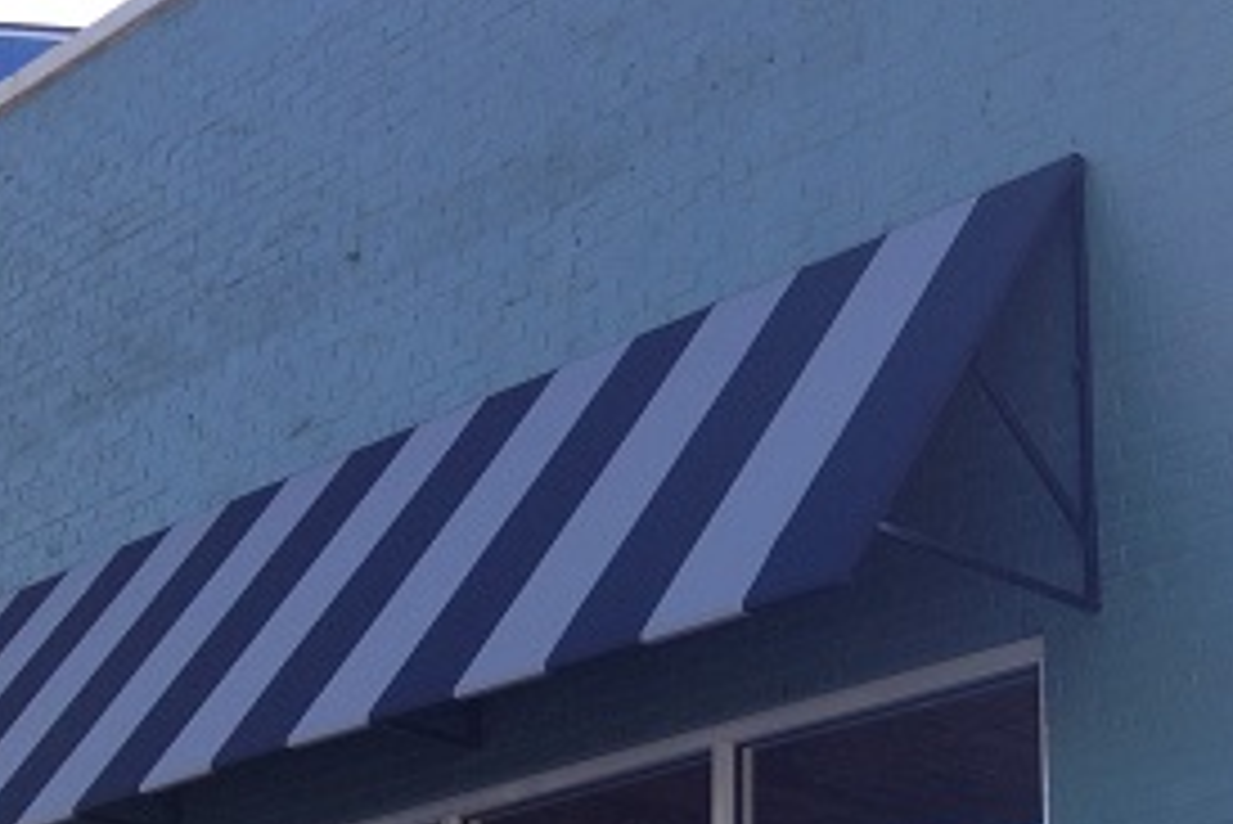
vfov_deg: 17.2
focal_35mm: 77
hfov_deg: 25.5
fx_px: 2639
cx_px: 1112
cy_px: 898
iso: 50
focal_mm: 4.28
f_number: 2.4
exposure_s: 1/438
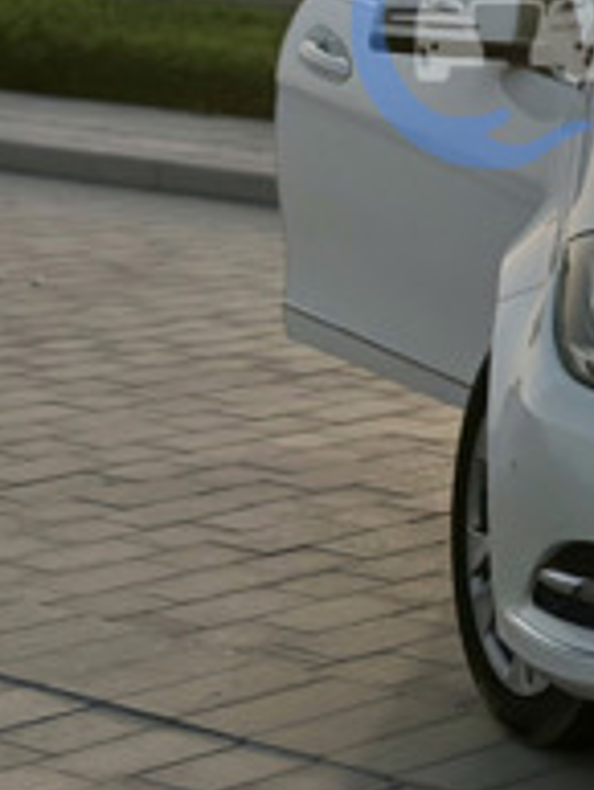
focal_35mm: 149
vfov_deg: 13.1
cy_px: 29
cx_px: 1057
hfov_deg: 9.5
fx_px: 3405
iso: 100
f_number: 1.78
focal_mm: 6.86
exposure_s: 1/9804
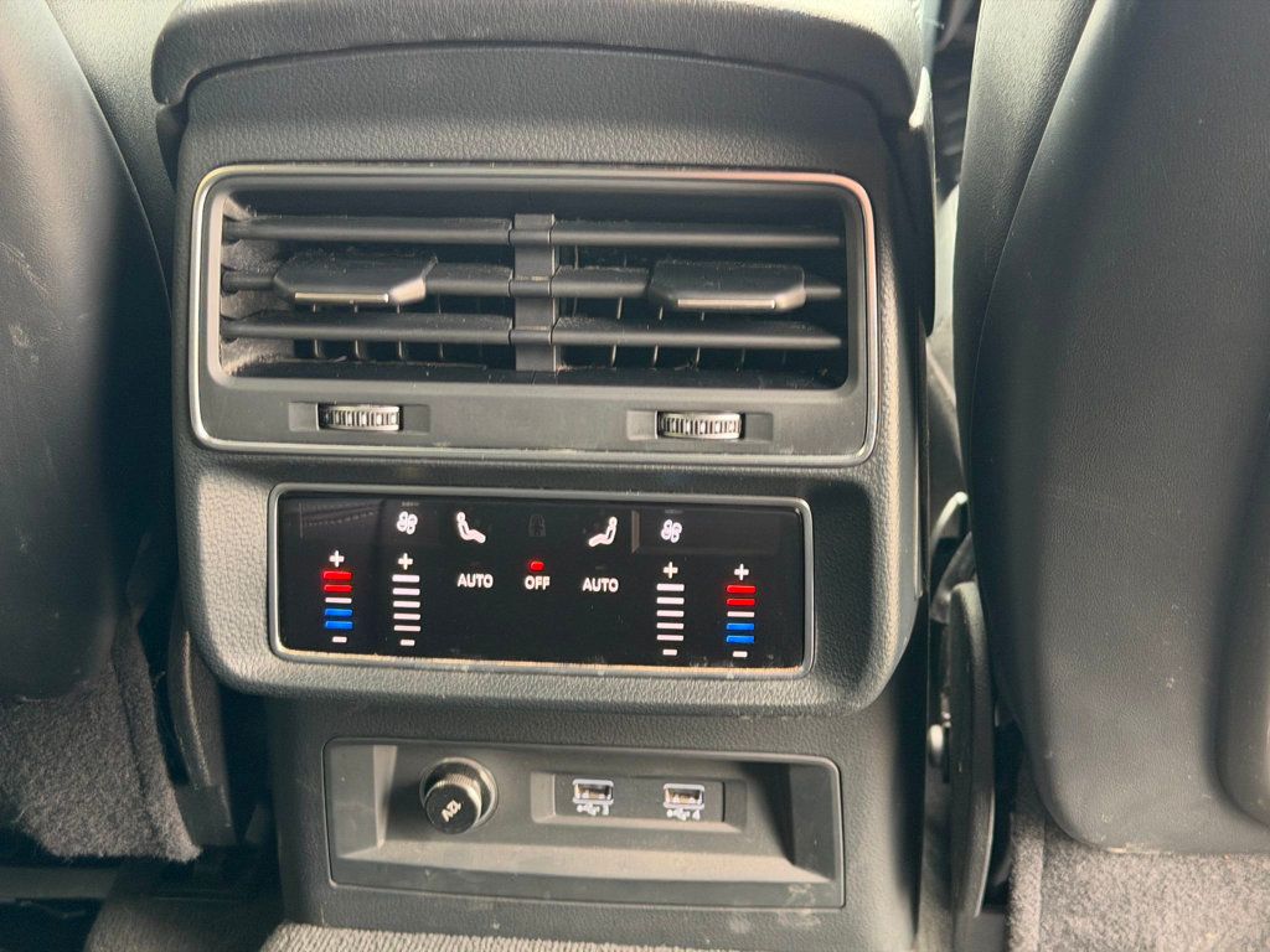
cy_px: 476
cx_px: 635
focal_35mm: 48
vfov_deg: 30.3
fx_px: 1761
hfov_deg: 39.7
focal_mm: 6.76
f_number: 1.78
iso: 200
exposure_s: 1/60
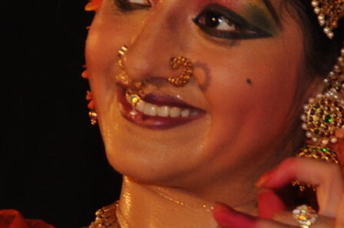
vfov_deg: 1.5
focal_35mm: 905
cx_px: 203
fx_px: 8634
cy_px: 236
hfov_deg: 2.3
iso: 400
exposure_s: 1/100
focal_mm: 105
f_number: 5.6
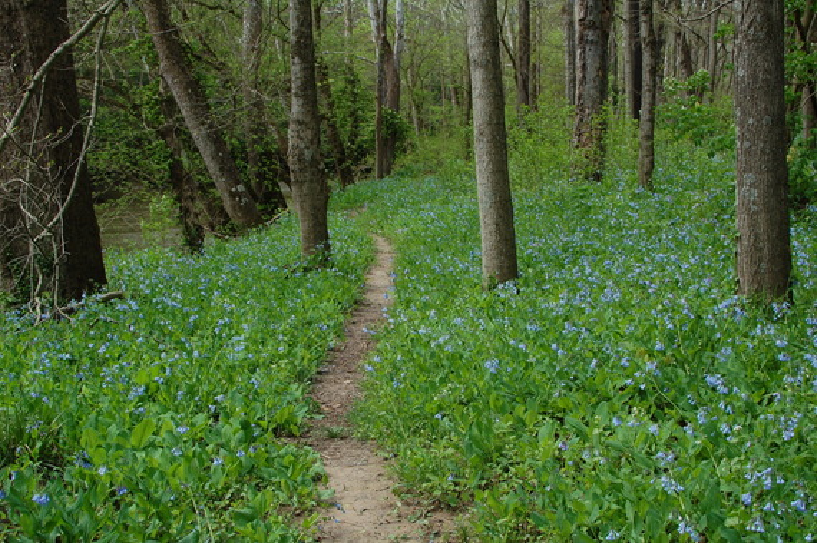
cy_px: 272
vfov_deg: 25.7
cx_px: 408
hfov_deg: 37.9
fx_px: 1190
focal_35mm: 52
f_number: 8
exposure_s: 1/160
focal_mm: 35
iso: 200
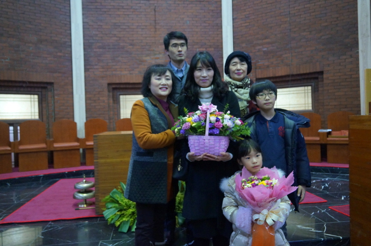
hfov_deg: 65.5
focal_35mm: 28
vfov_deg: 46.3
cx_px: 186
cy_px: 123
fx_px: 288
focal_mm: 19
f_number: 3.5
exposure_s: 1/80
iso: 3200
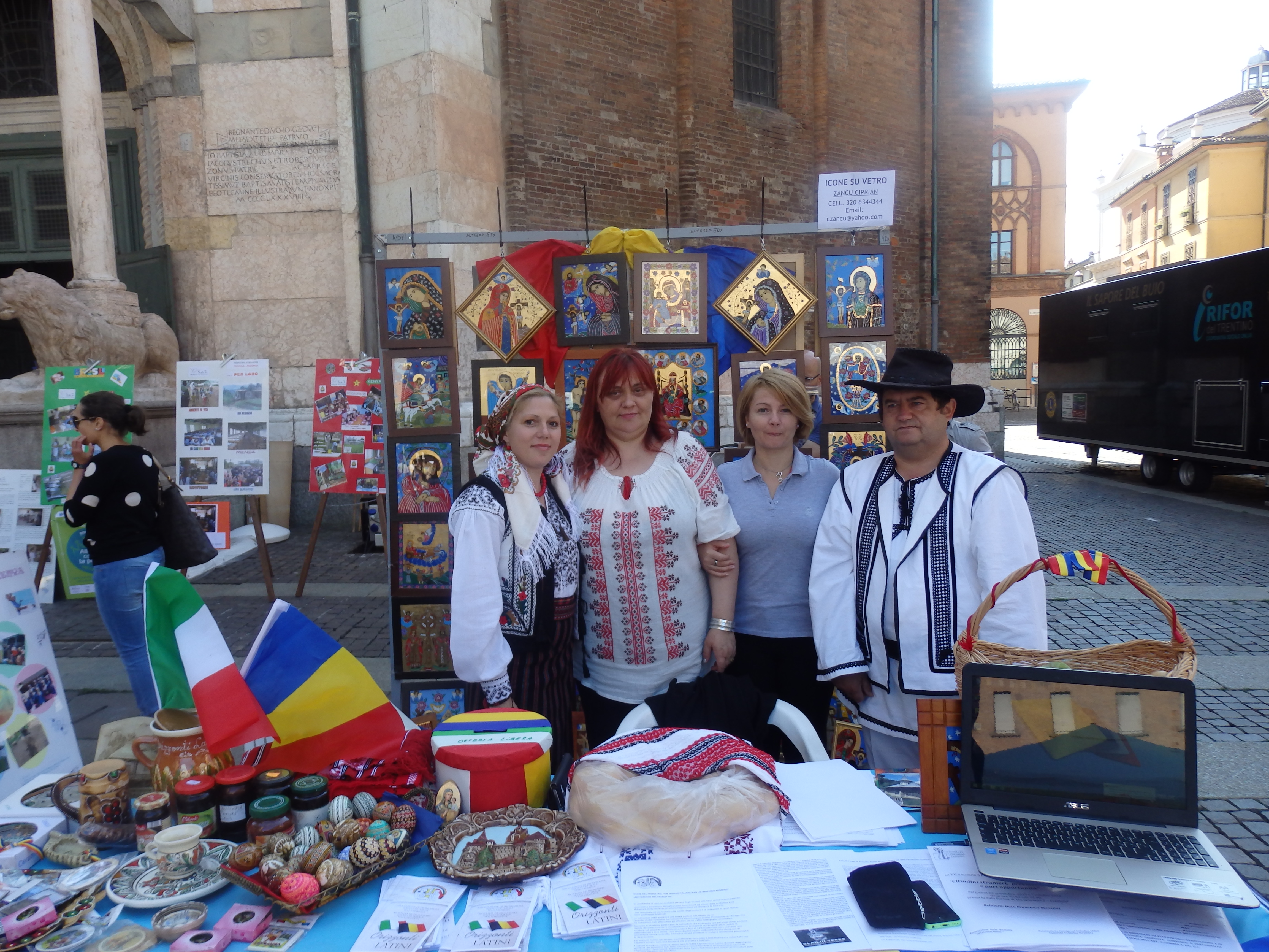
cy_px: 476
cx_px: 634
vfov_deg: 54.9
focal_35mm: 25
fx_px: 916
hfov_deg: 69.4
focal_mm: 4.5
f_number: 3
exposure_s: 1/250
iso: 100
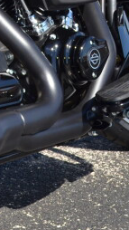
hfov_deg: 6.5
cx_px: -174
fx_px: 1082
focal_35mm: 178
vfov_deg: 11.9
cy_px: -5
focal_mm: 24
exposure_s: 1/200
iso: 100
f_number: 8
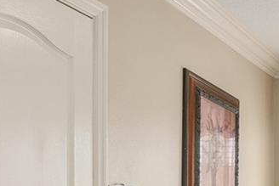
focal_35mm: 78
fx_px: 605
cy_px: 212
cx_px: 457
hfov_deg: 20.7
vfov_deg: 16.9
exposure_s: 1/25
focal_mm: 16
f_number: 8
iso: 500
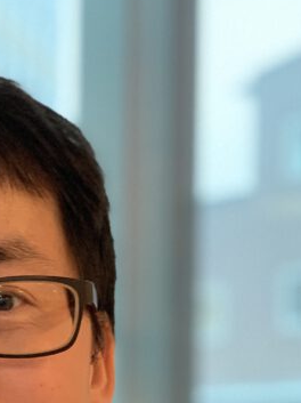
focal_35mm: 151
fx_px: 1754
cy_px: 531
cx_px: -67
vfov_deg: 12.7
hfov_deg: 9.7
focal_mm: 6
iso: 250
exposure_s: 1/60
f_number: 2.4
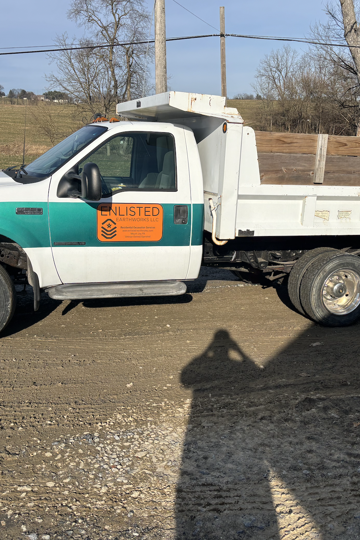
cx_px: 201
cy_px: 270
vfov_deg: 51.9
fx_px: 555
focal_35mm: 37
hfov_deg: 35.9
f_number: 1.6
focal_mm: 5.96
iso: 50
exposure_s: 1/4425
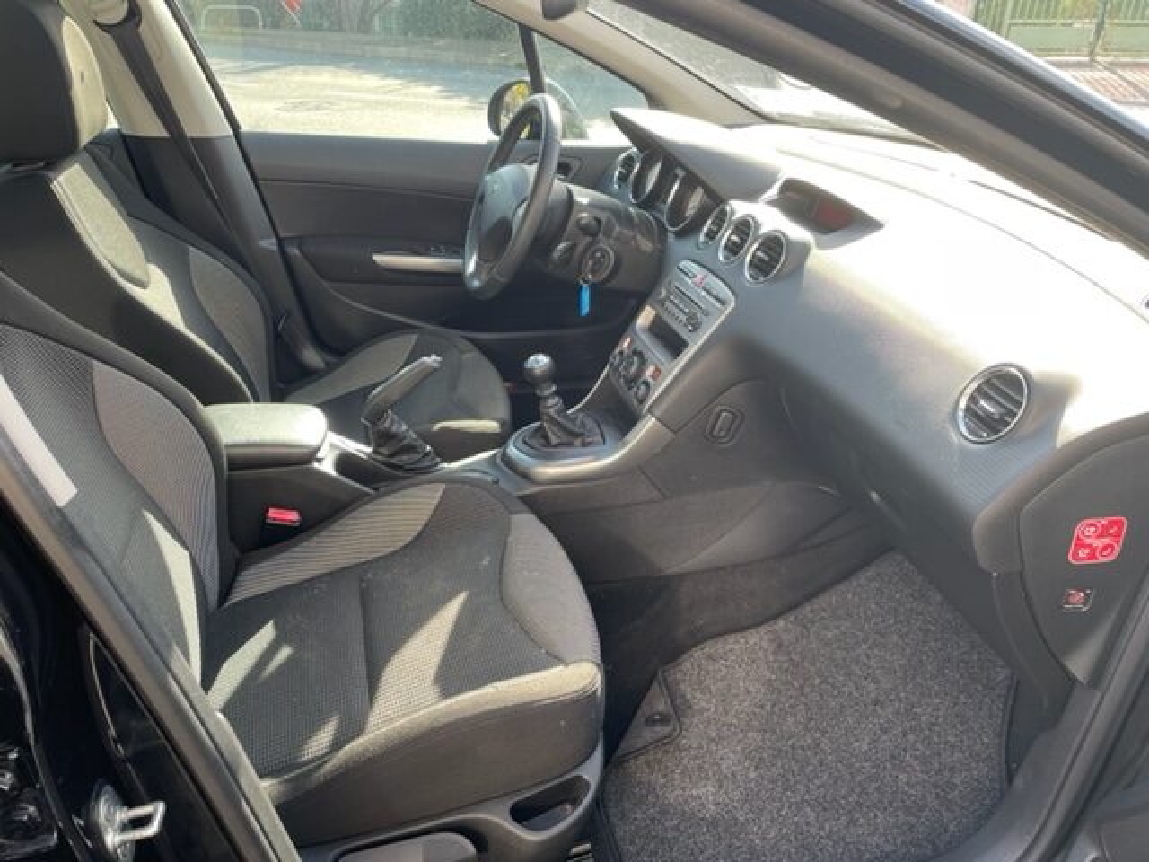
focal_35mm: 26
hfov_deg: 67.3
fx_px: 863
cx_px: 574
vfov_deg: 53.1
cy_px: 431
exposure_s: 1/121
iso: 32
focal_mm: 4.2
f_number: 1.6
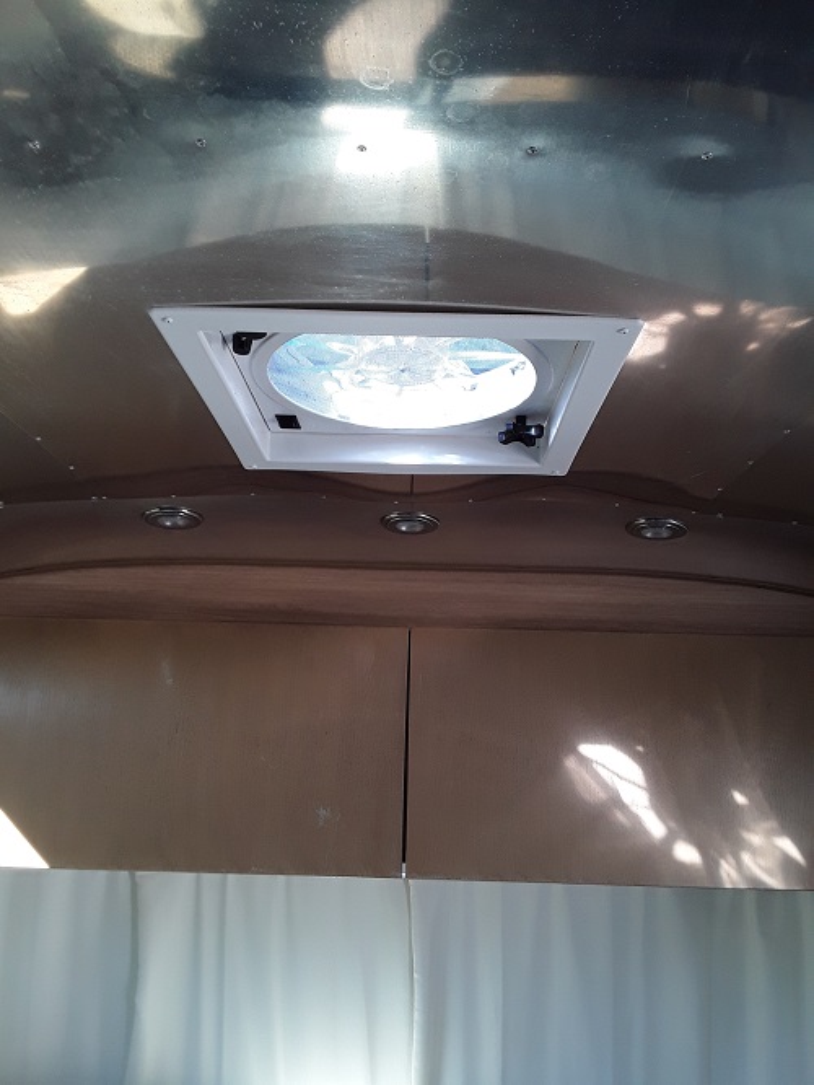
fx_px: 846
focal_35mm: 27
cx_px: 407
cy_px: 542
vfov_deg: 65.3
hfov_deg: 51.4
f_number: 1.9
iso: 50
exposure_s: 1/30
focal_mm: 2.91
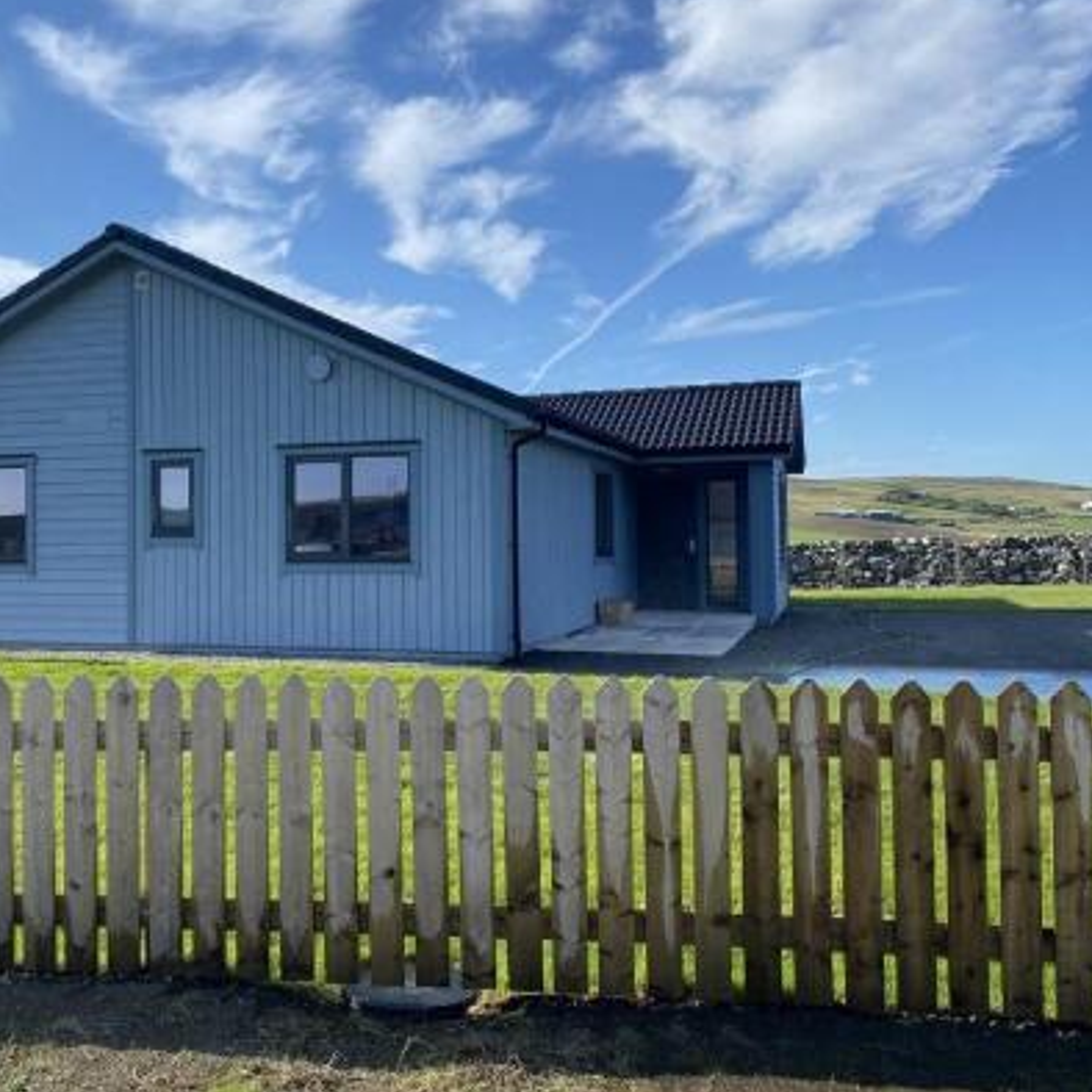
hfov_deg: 47.6
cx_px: 359
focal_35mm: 34
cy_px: 503
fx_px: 1213
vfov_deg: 48.4
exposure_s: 1/2688
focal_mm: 4.25
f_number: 1.8
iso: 32
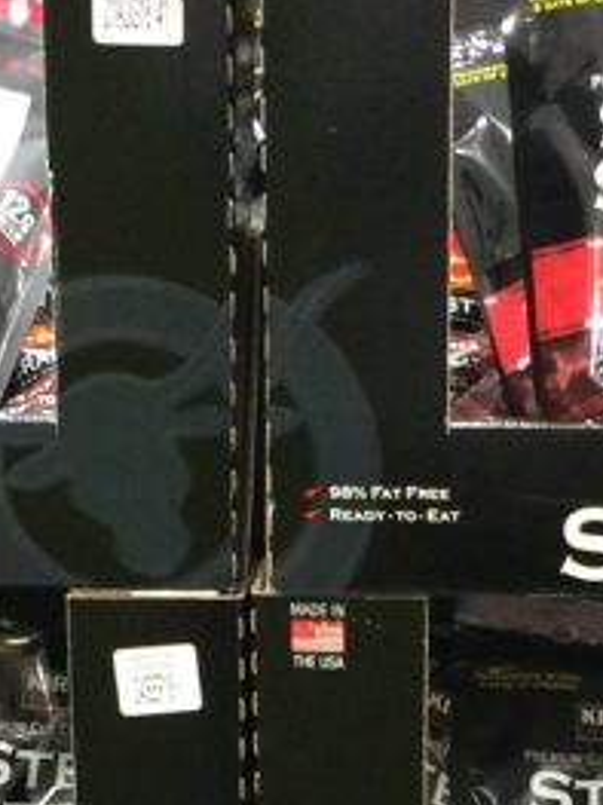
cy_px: 964
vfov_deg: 16.7
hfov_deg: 13.1
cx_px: 312
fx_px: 2627
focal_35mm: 113
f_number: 2.2
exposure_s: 1/30
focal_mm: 4.15
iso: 250
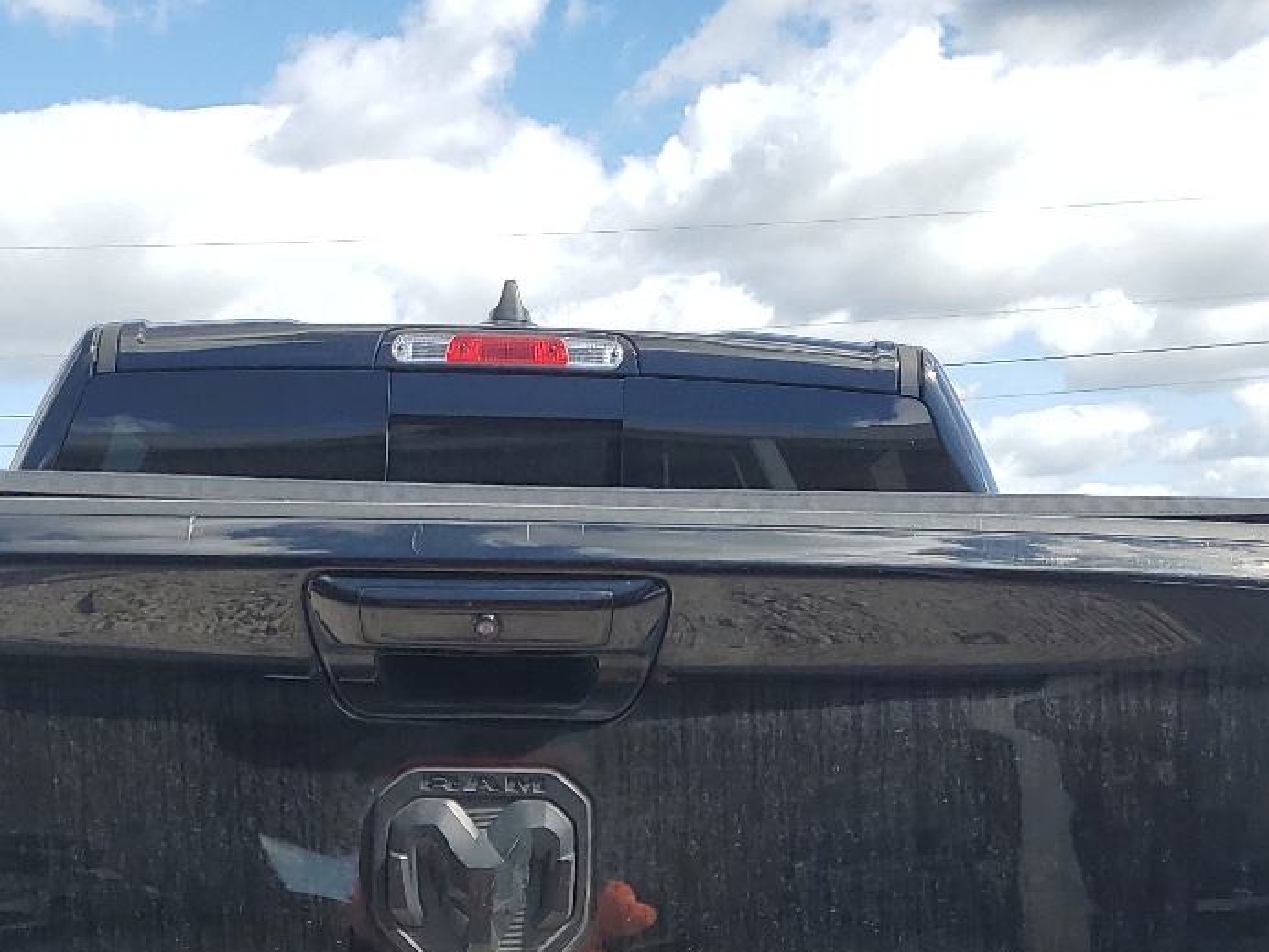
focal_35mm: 60
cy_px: 1067
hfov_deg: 32.1
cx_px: 498
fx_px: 2200
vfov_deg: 22.9
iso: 50
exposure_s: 1/2000
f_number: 1.5
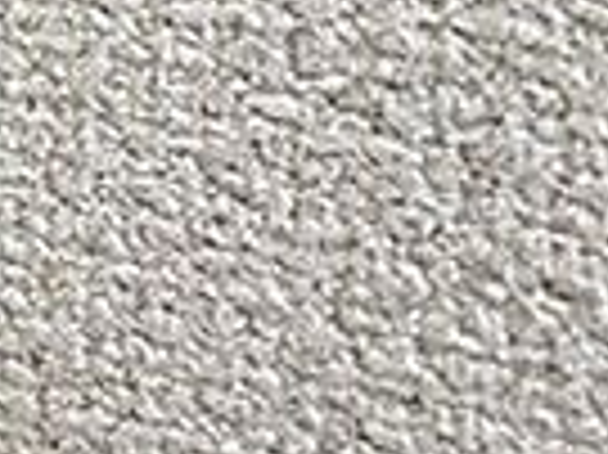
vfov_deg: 10.8
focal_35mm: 123
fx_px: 2158
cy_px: -494
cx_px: -797
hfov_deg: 12.8
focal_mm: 4.25
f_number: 1.8
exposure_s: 1/60
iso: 80
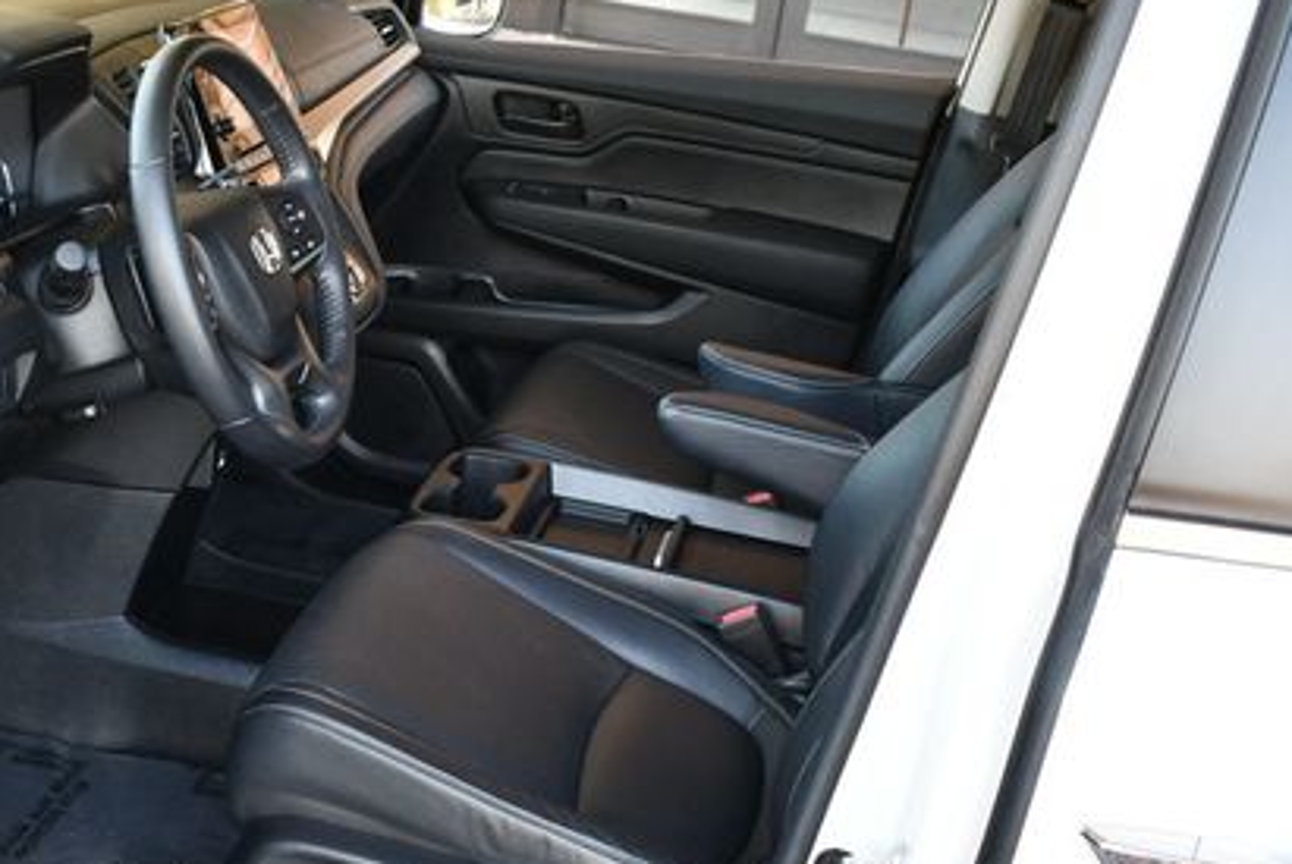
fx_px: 2012
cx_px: 396
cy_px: 603
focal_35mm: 56
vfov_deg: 24.1
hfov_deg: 35.1
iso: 800
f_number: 3.5
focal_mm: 18
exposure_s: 1/200
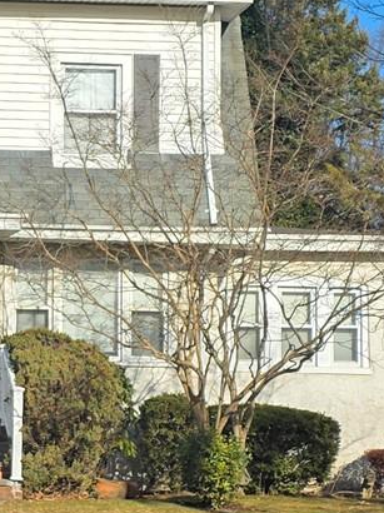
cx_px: -11
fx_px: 1703
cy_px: 290
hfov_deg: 12.7
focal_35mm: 115
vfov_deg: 17.1
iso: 80
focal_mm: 6.3
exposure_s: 1/7626
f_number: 1.7
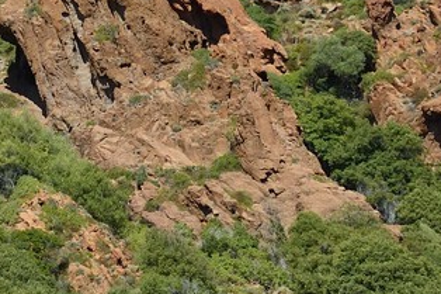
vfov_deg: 6.7
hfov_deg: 9.1
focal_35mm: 204
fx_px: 2498
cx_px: -595
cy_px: -121
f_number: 8
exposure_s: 1/800
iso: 400
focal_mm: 40
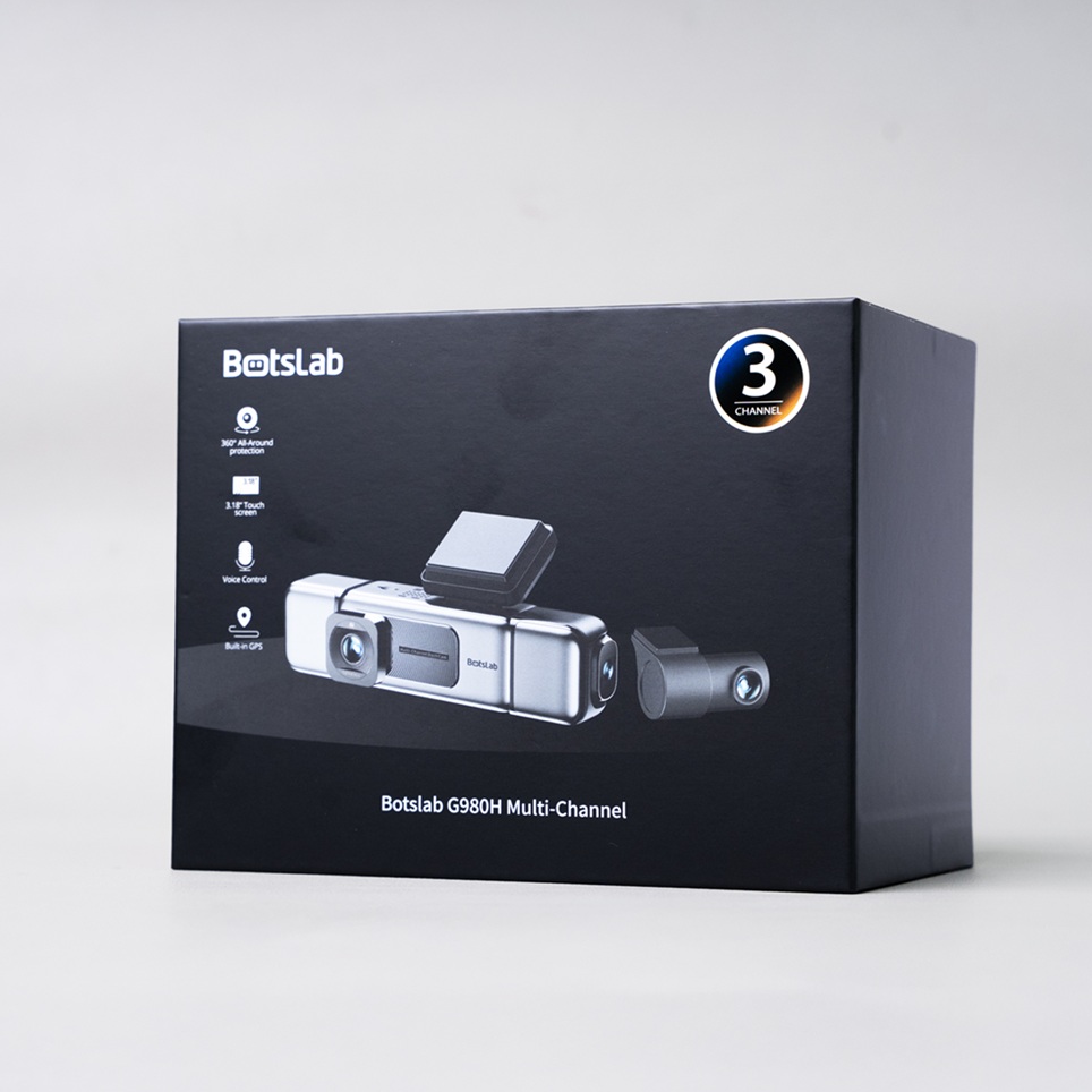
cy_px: 548
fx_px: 3212
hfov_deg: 19.3
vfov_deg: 19.3
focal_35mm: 90
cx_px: 563
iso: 1000
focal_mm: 70
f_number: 7.1
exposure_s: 1/100
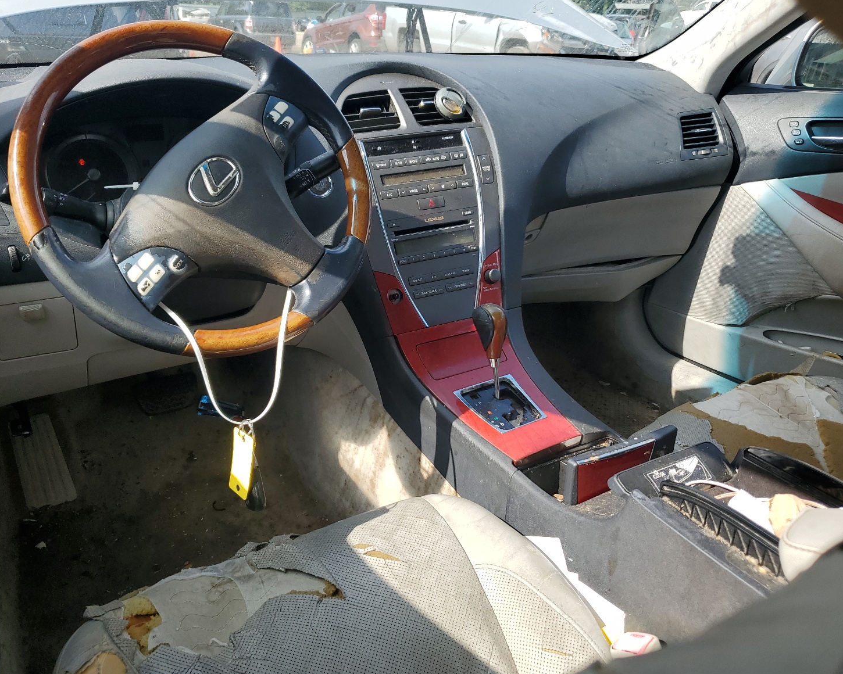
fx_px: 699
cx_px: 397
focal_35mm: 28
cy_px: 338
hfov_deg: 62.2
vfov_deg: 51.5
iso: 50
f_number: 1.5
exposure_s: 1/909
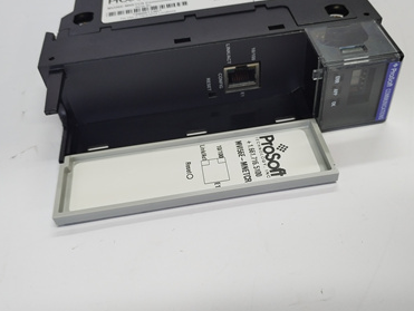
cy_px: 162
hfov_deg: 52.5
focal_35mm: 35
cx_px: 220
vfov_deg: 40.8
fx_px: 419
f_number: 1.8
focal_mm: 4.75
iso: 211
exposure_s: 1/50
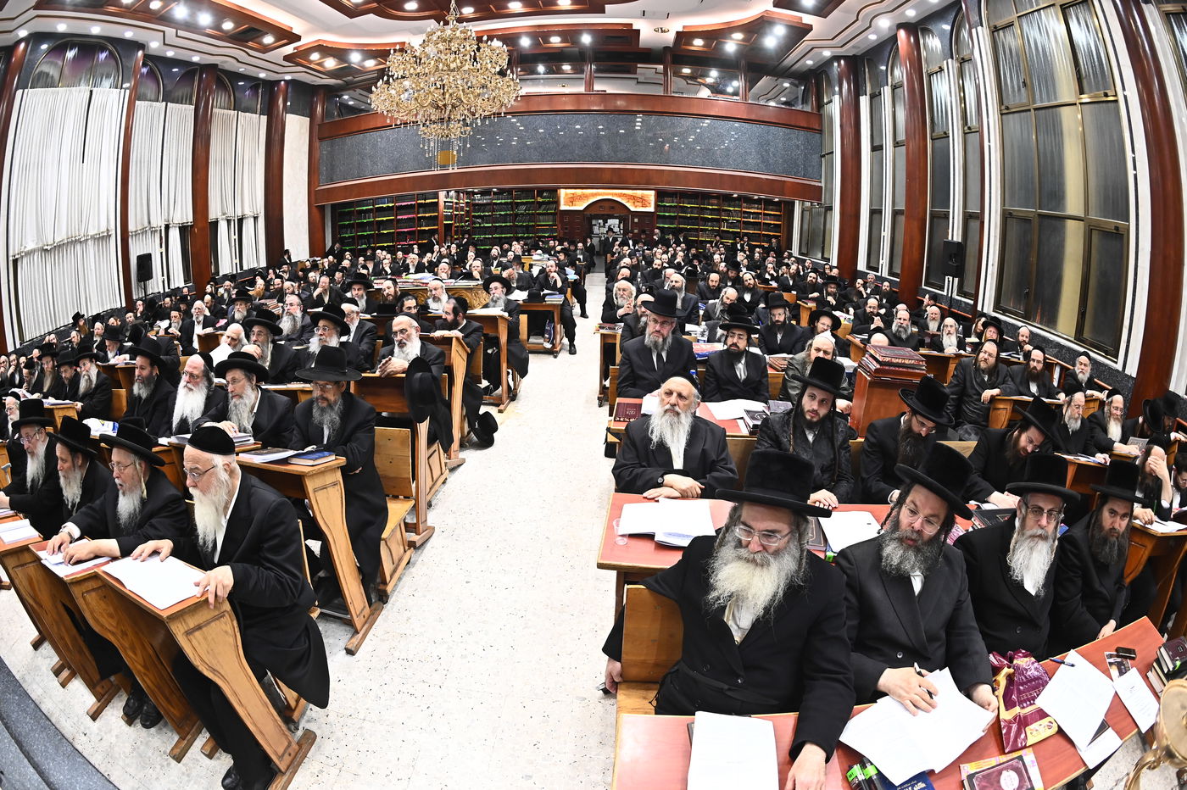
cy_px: 395
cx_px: 594
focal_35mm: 16
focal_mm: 16
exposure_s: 1/200
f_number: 5.6
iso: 2500
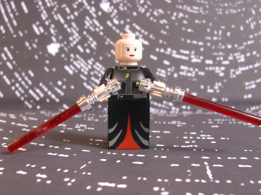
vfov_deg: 32.2
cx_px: 130
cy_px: 98
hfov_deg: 42.1
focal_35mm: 45
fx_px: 339
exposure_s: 1/12.3
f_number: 2.9
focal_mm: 6.7
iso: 70
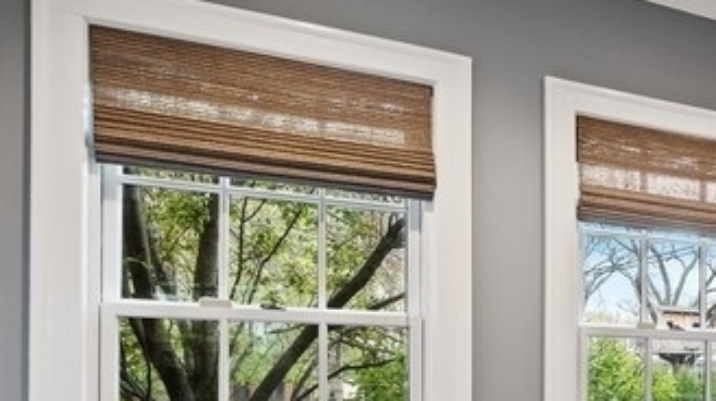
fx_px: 873
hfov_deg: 34.2
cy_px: 471
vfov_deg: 23.8
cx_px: 892
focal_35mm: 46
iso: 200
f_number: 8
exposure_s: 1/5
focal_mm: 16
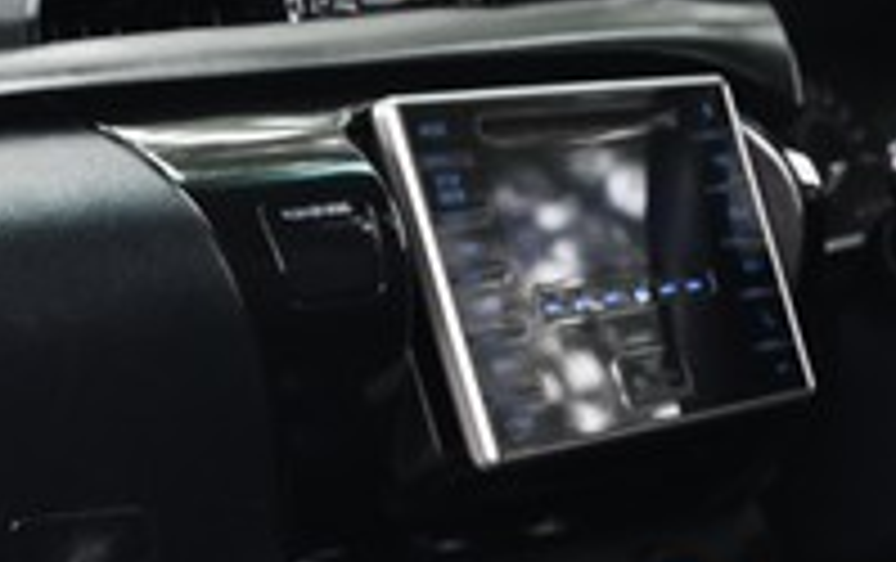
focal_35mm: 135
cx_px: 437
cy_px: 742
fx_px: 3301
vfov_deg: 9.6
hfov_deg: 15.5
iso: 280
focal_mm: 24
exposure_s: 1/90
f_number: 4.8
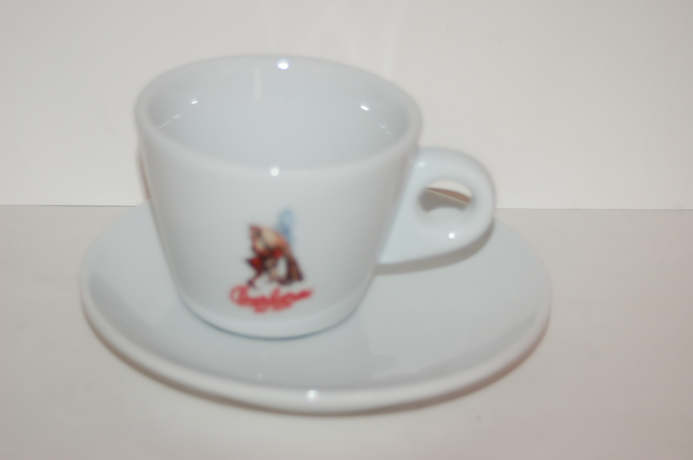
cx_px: 346
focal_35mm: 90
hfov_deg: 22.6
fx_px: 1731
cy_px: 230
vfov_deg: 15.2
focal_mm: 60
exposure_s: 1/60
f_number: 5
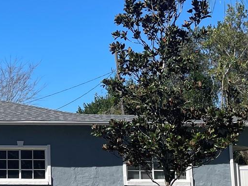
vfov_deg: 18.2
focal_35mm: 81
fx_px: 580
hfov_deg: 22.7
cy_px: 86
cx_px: -28
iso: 32
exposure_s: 1/3610
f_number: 1.6
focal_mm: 4.2
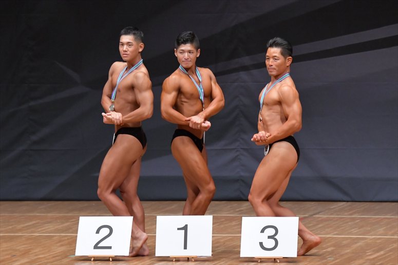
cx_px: 199
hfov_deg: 7.2
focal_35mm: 285
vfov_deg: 4.8
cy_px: 132
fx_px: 3149
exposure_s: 1/400
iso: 6400
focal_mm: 190
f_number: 5.6
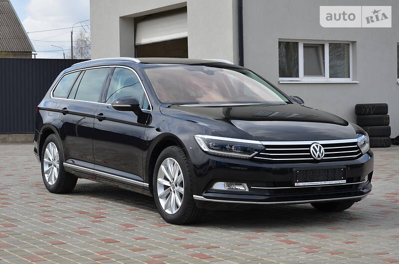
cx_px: 200
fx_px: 863
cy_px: 132
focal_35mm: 78
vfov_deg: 17.4
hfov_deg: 26.0
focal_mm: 52
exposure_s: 1/250
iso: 110
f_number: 8
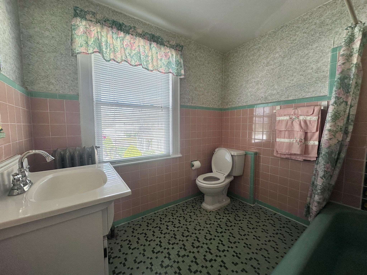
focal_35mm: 14
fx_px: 148
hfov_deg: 102.1
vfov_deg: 85.7
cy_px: 138
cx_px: 184
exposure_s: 1/120
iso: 64
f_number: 2.2
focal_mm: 2.22
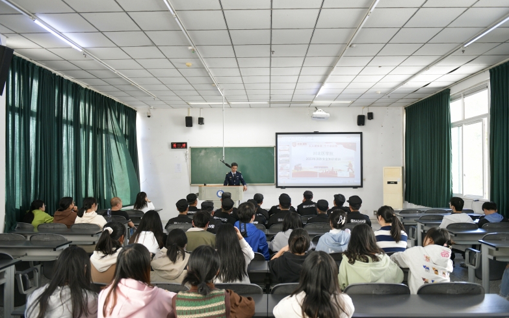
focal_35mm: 25
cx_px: 259
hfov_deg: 72.6
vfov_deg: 49.2
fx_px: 347
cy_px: 167
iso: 1600
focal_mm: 24
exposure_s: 1/250
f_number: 2.8
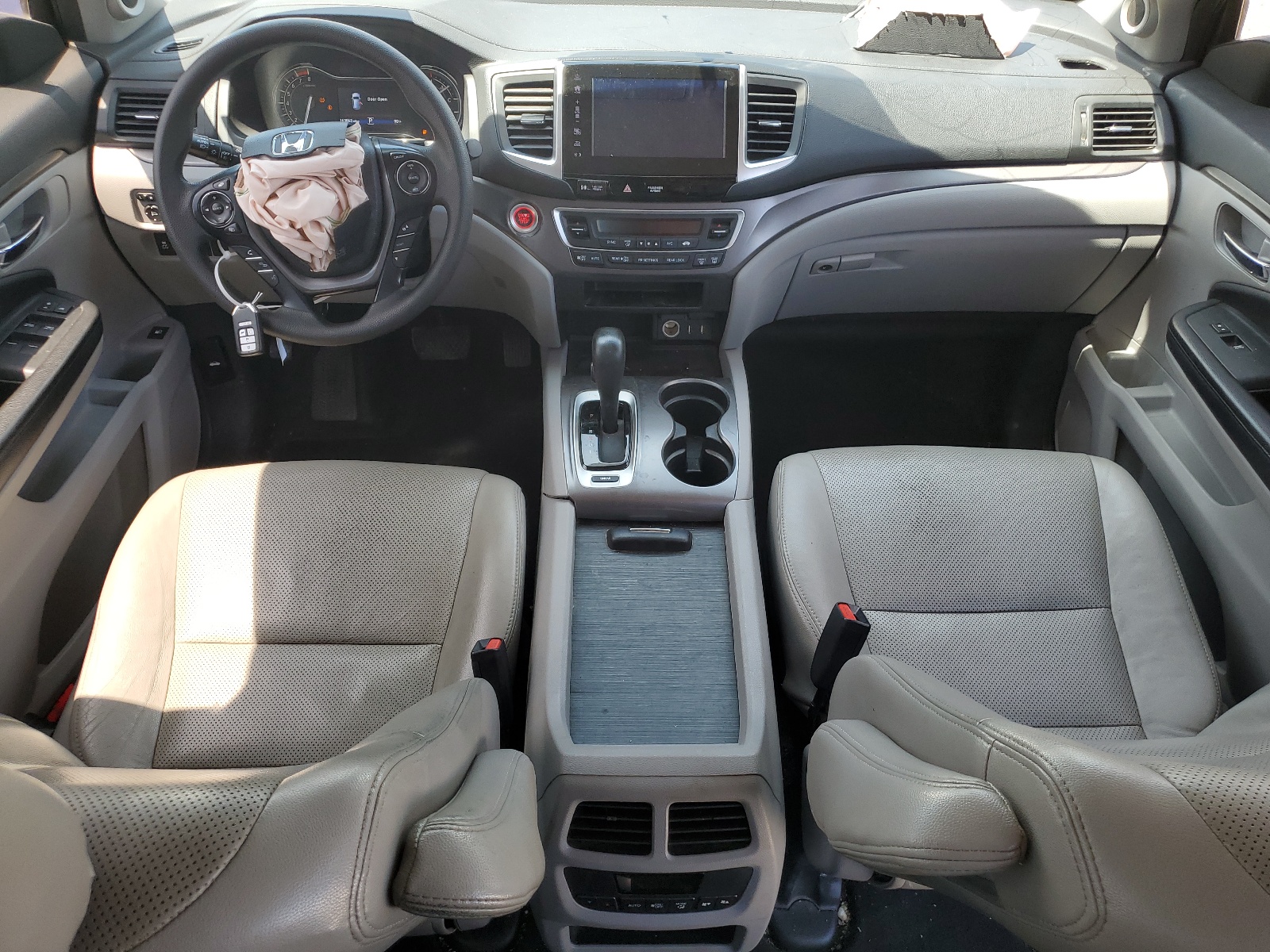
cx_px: 635
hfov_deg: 67.3
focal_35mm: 26
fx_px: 954
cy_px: 476
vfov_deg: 53.1
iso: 50
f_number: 1.5
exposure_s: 1/250
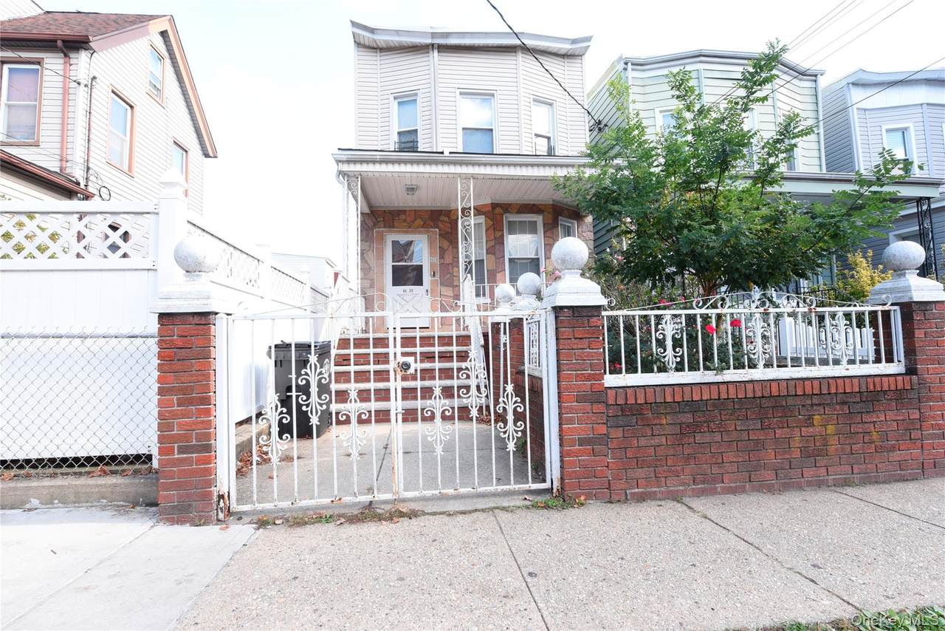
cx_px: 472
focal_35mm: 16
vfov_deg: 73.8
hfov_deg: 96.7
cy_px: 316
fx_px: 420
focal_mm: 16
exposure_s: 1/10
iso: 200
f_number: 16
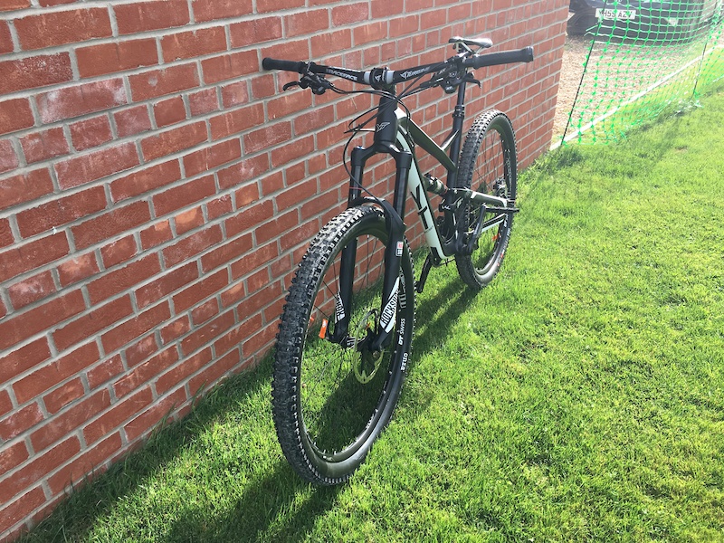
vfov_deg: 48.2
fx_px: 607
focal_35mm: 29
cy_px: 272
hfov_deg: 61.7
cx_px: 362
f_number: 2.2
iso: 25
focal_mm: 4.15
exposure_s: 1/409
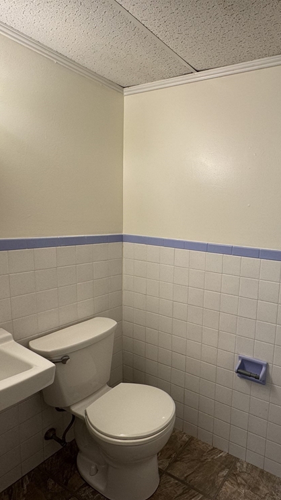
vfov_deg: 83.8
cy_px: 257
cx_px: 229
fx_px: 278
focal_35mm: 21
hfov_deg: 50.0
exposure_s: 1/120
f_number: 2.2
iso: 100
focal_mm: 2.22
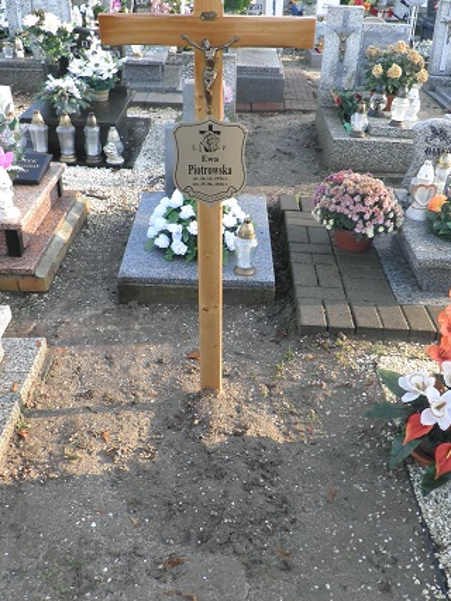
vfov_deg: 51.4
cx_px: 248
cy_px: 304
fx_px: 626
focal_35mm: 36
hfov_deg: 39.6
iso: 64
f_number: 3.3
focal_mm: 4.3
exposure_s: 1/80
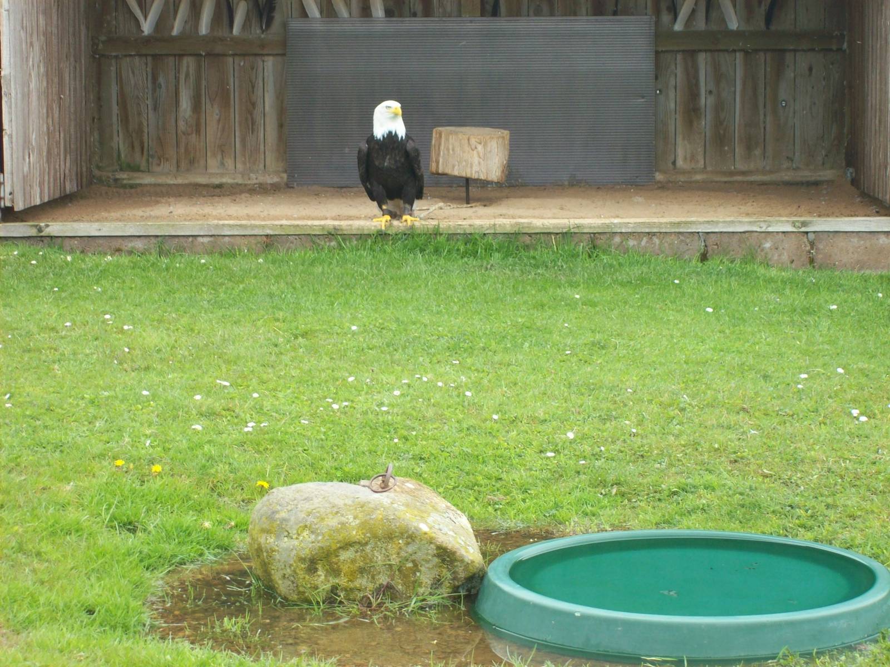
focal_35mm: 108
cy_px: 334
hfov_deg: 18.2
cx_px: 445
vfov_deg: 13.7
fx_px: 2777
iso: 94
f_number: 4.8
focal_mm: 18
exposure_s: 1/128
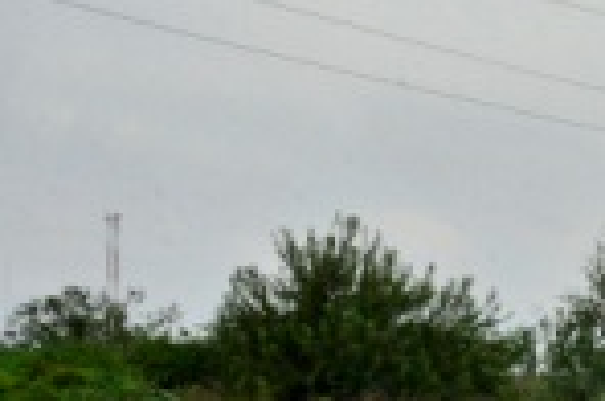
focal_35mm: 127
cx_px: 908
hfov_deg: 15.0
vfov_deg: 10.5
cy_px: 509
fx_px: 2130
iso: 800
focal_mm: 28
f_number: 22
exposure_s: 1/250
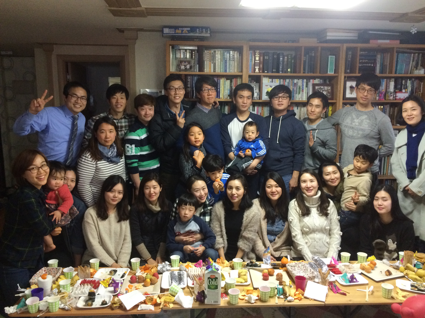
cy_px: 159
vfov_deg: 48.2
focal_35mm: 29
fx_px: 356
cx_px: 212
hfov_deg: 61.7
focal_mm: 4.15
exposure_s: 1/30
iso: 250
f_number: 2.2
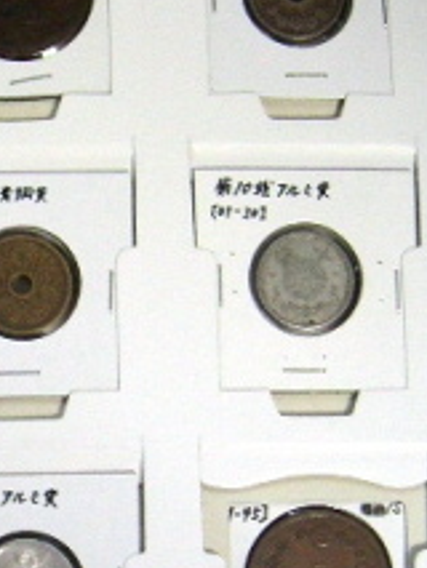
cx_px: -31
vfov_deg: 21.8
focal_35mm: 89
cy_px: 443
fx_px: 1462
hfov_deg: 16.2
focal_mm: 6
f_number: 2.8
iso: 100
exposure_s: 1/30
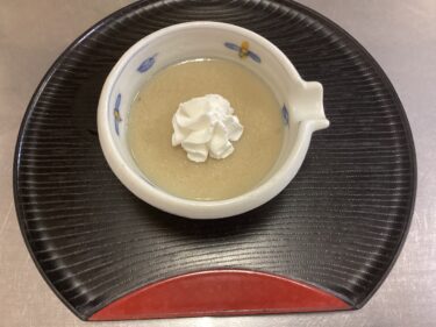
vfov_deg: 45.4
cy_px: 164
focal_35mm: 31
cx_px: 218
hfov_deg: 58.4
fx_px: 390
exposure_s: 1/60
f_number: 2.4
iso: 400
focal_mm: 3.3
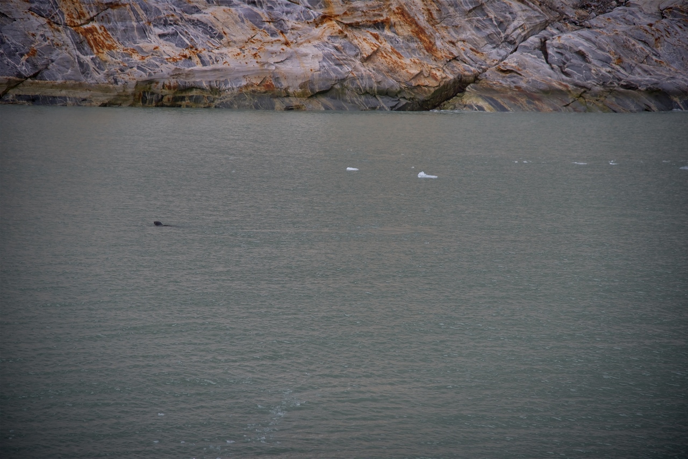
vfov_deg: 11.4
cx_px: 344
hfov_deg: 17.1
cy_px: 230
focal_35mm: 120
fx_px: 2294
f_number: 4
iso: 200
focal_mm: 120
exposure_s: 1/250
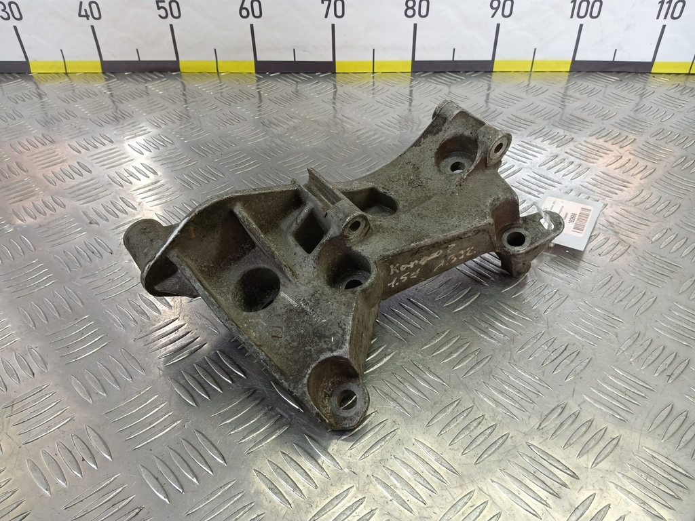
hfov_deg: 73.9
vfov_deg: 58.9
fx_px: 462
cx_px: 348
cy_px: 260
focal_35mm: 23
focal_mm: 4.11
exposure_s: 1/50
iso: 94
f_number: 1.6
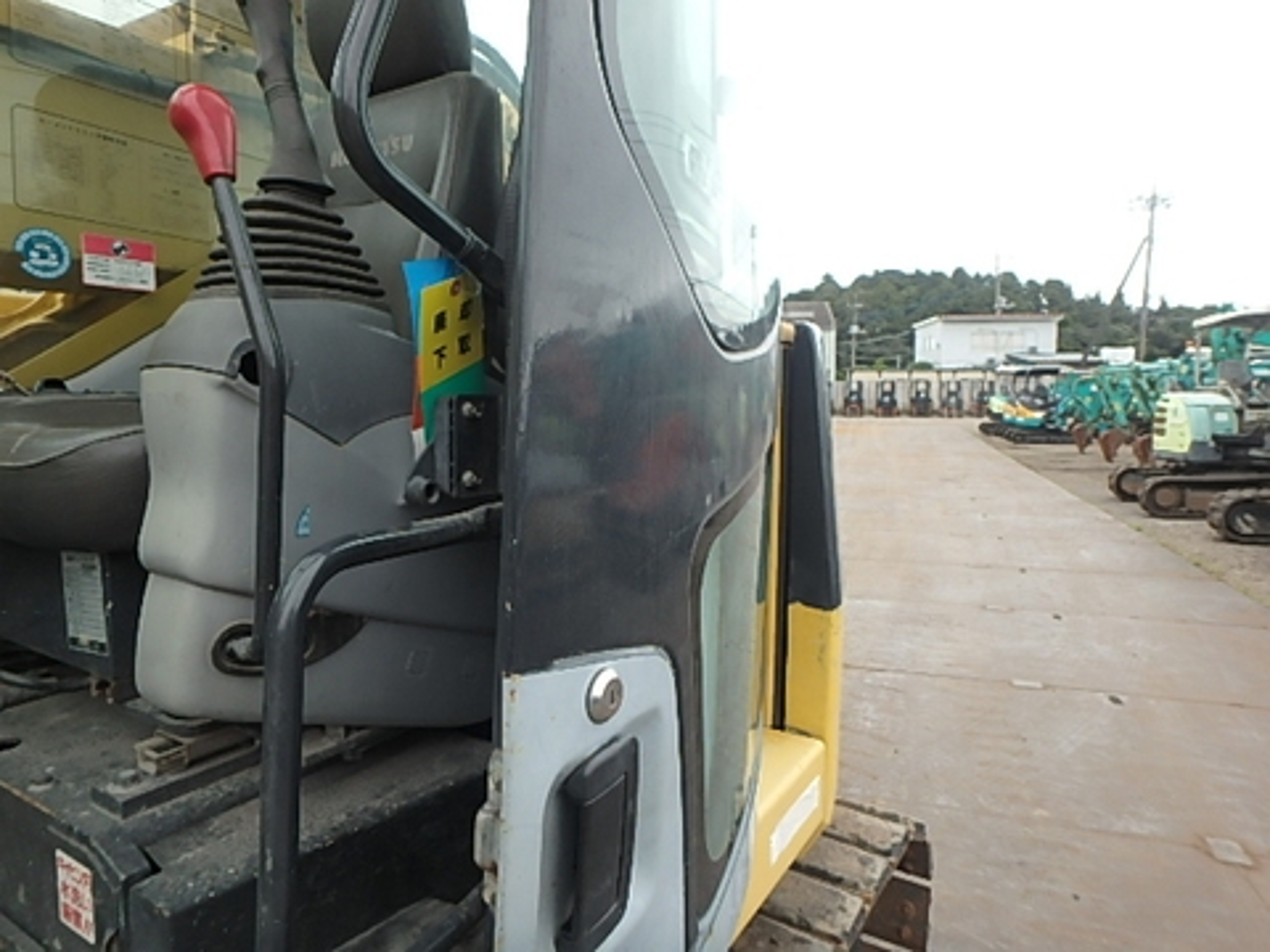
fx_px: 770
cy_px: 476
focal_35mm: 21
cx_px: 635
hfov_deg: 79.0
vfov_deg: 63.4
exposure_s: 1/160
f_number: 3.5
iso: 125
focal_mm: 3.7
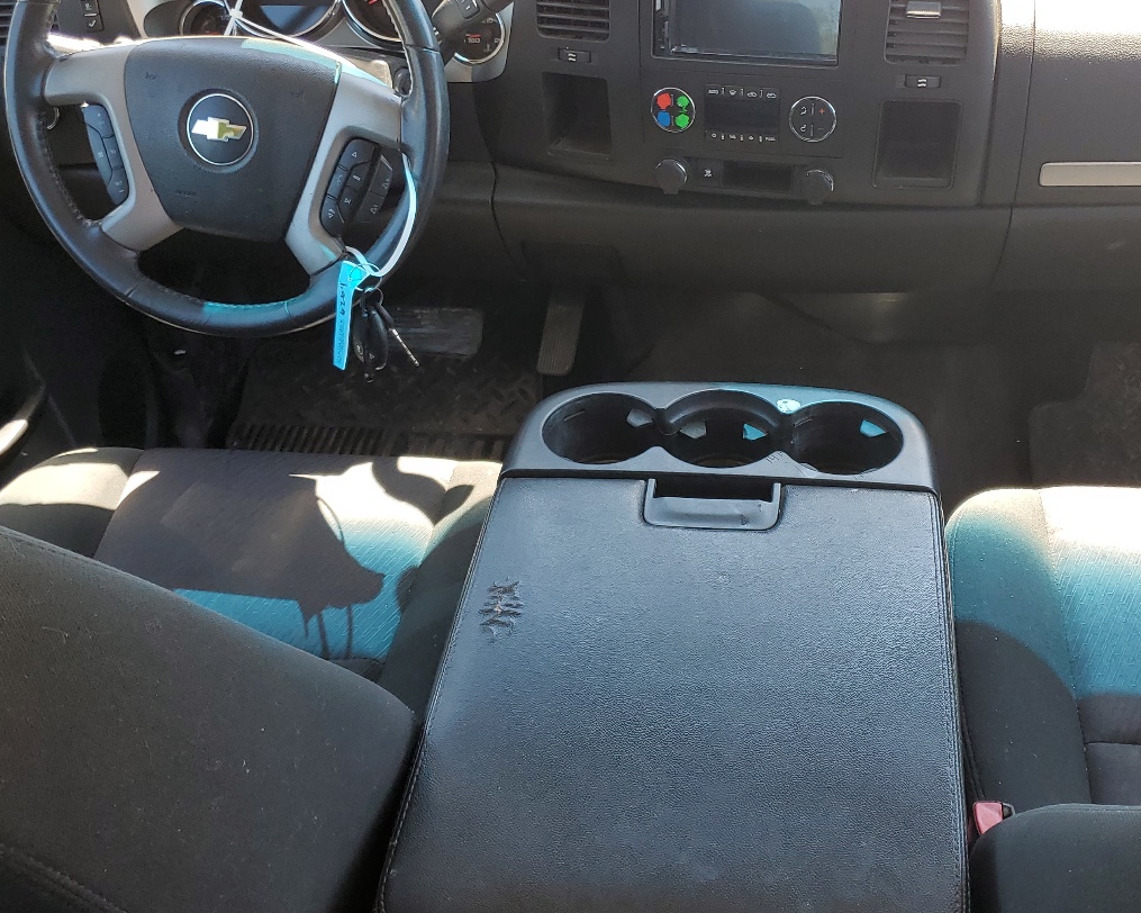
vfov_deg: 37.3
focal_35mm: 40
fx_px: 1351
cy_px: 430
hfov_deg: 45.4
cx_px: 710
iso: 50
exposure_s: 1/147
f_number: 1.5
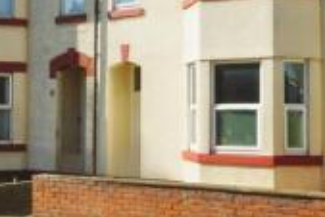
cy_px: 22
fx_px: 533
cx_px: 140
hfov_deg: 33.9
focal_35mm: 59
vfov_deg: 22.5
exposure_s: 1/125
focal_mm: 14
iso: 100
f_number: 11
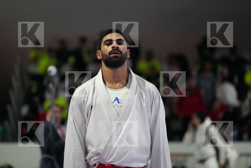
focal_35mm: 157
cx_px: 126
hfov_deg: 13.1
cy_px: 84
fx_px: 1095
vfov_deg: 8.7
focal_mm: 157
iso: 12800
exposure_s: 1/800
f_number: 2.8
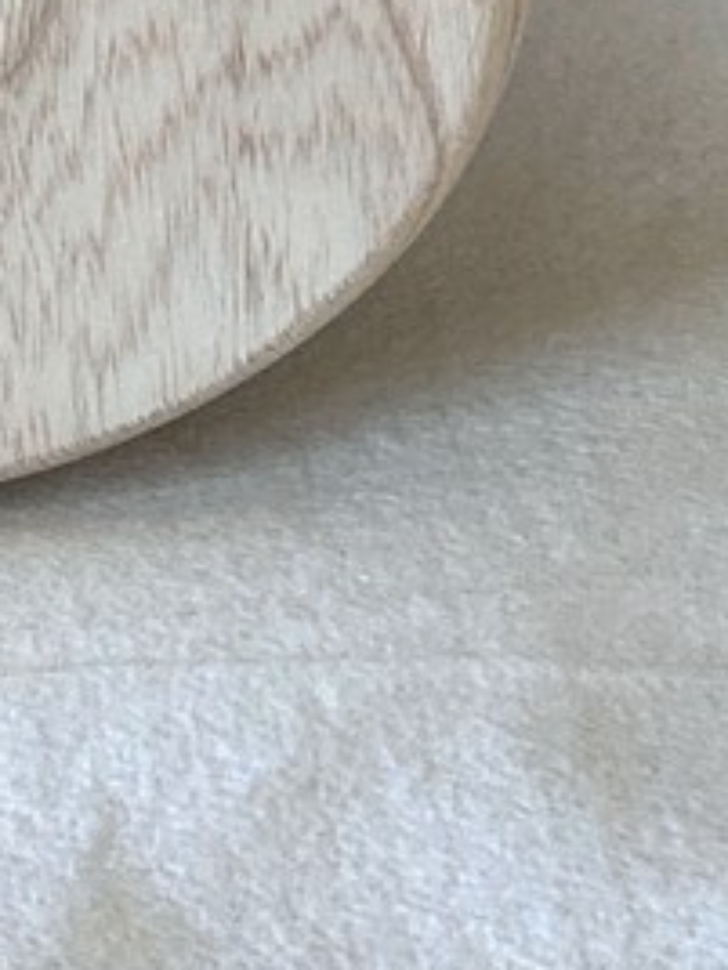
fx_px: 3842
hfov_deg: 10.1
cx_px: -652
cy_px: -1258
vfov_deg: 12.0
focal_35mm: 137
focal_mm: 4.25
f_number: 1.8
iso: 125
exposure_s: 1/120
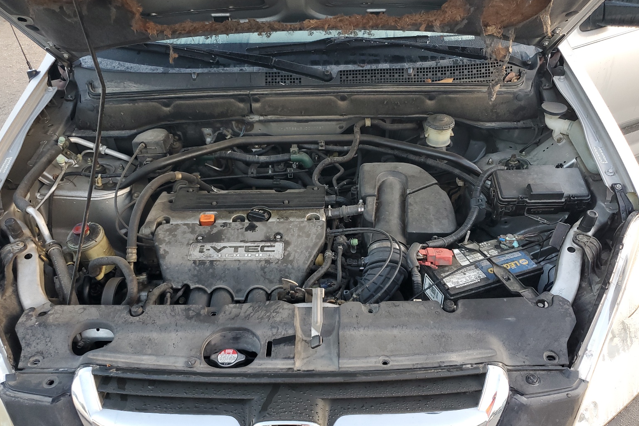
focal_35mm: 28
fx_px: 497
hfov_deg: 65.5
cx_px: 319
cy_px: 232
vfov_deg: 46.3
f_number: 1.5
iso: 71
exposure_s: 1/120
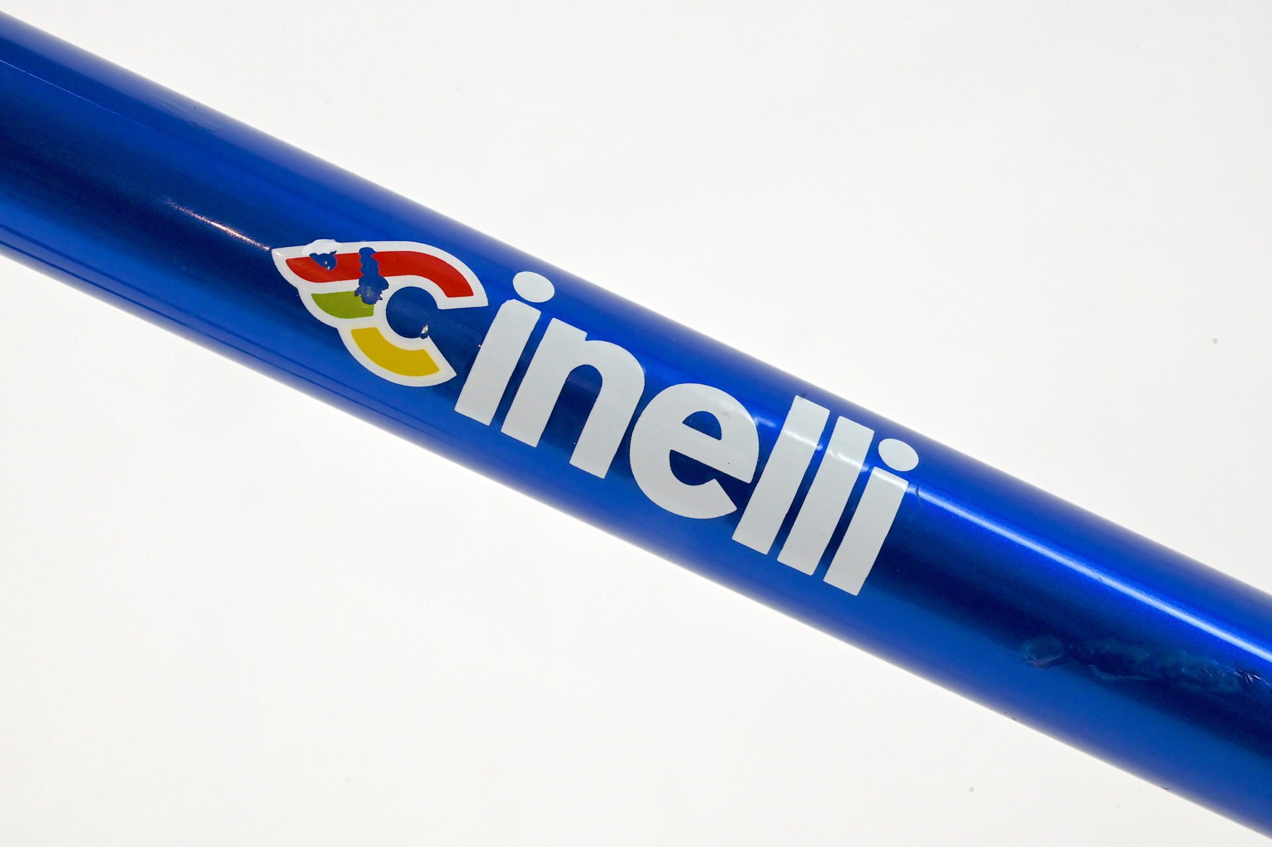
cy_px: 424
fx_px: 2473
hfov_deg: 28.9
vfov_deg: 19.4
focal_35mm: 70
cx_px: 636
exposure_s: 1/125
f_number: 18
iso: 4000
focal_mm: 70
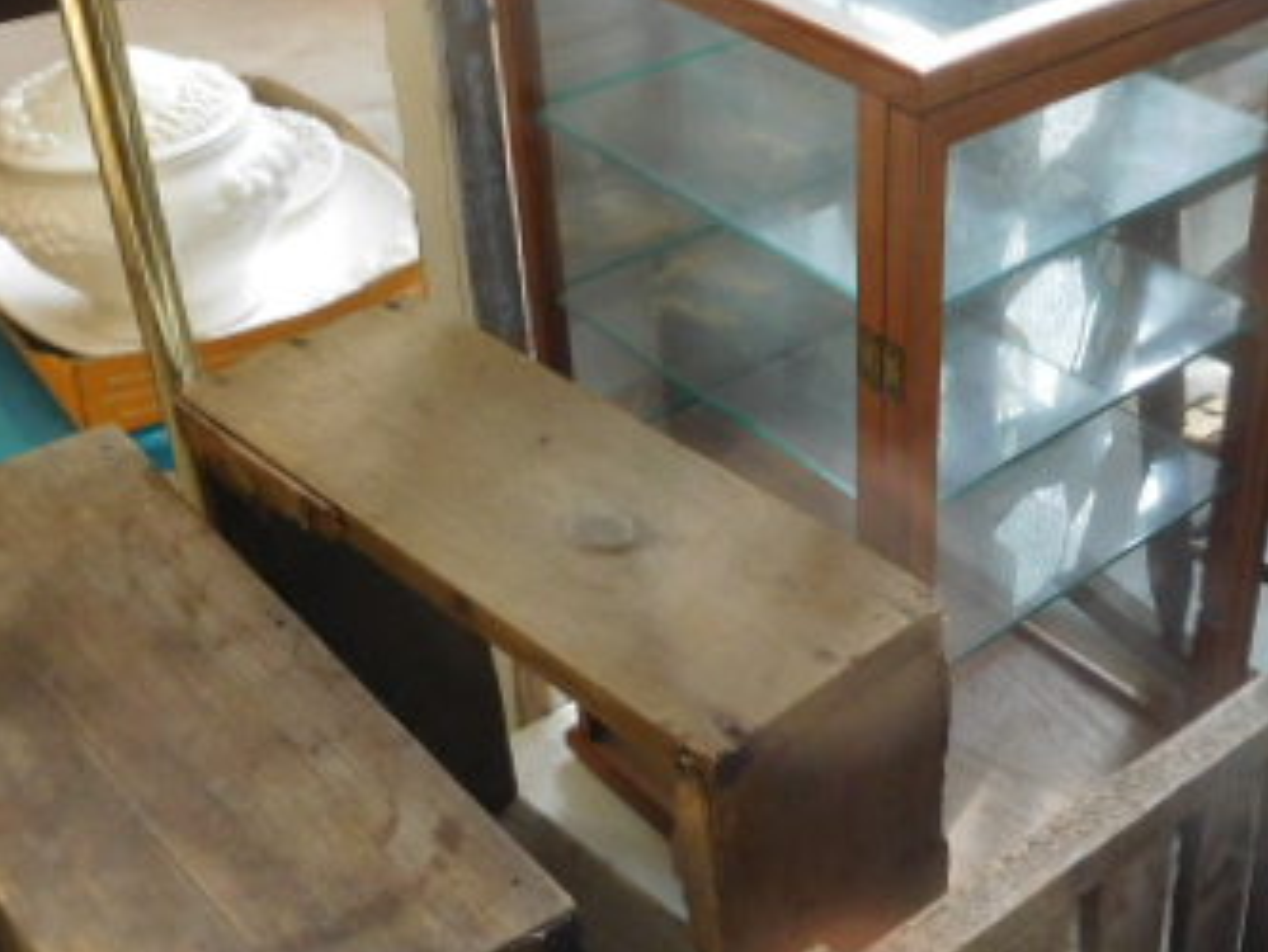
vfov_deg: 30.3
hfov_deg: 38.5
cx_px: 967
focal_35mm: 48
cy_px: 499
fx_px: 1759
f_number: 3.4
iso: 320
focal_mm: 4.5
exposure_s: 1/30
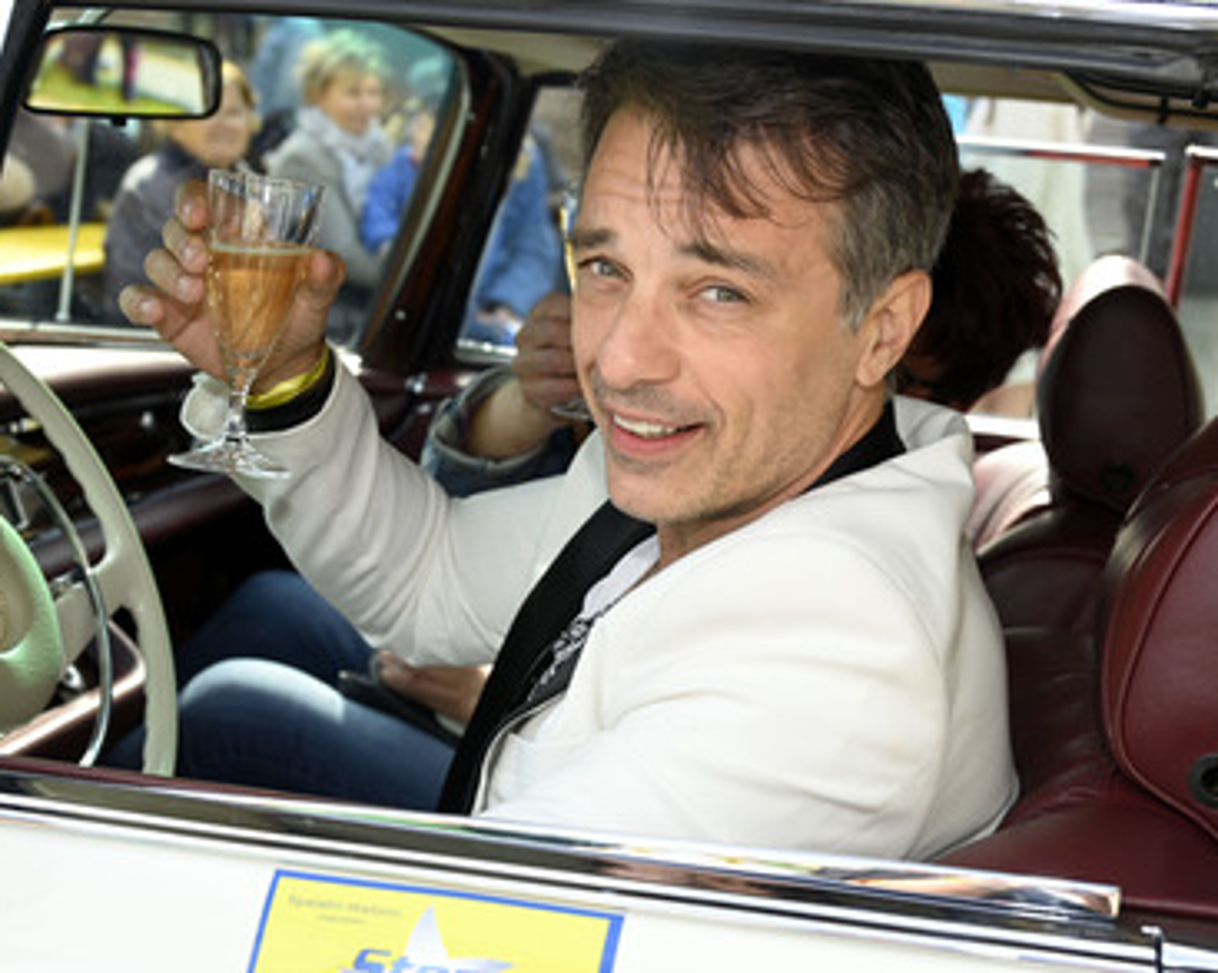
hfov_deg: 31.5
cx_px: 649
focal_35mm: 60
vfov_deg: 25.4
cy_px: 485
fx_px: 2161
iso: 200
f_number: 6.3
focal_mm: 52
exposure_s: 1/160
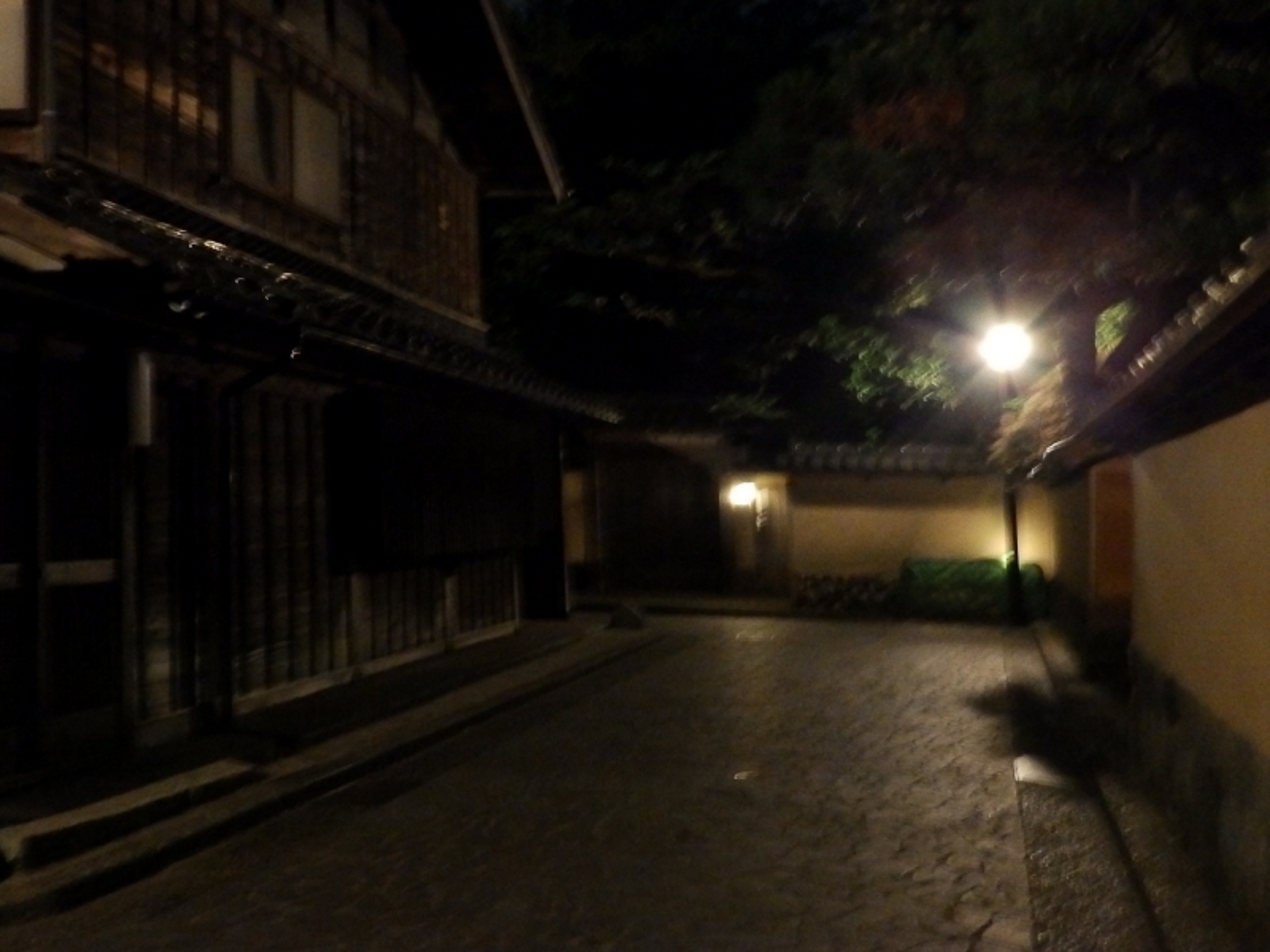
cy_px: 476
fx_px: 1174
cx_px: 635
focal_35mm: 32
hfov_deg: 56.8
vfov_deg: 44.2
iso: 1250
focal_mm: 5.7
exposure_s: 1/5
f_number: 3.7
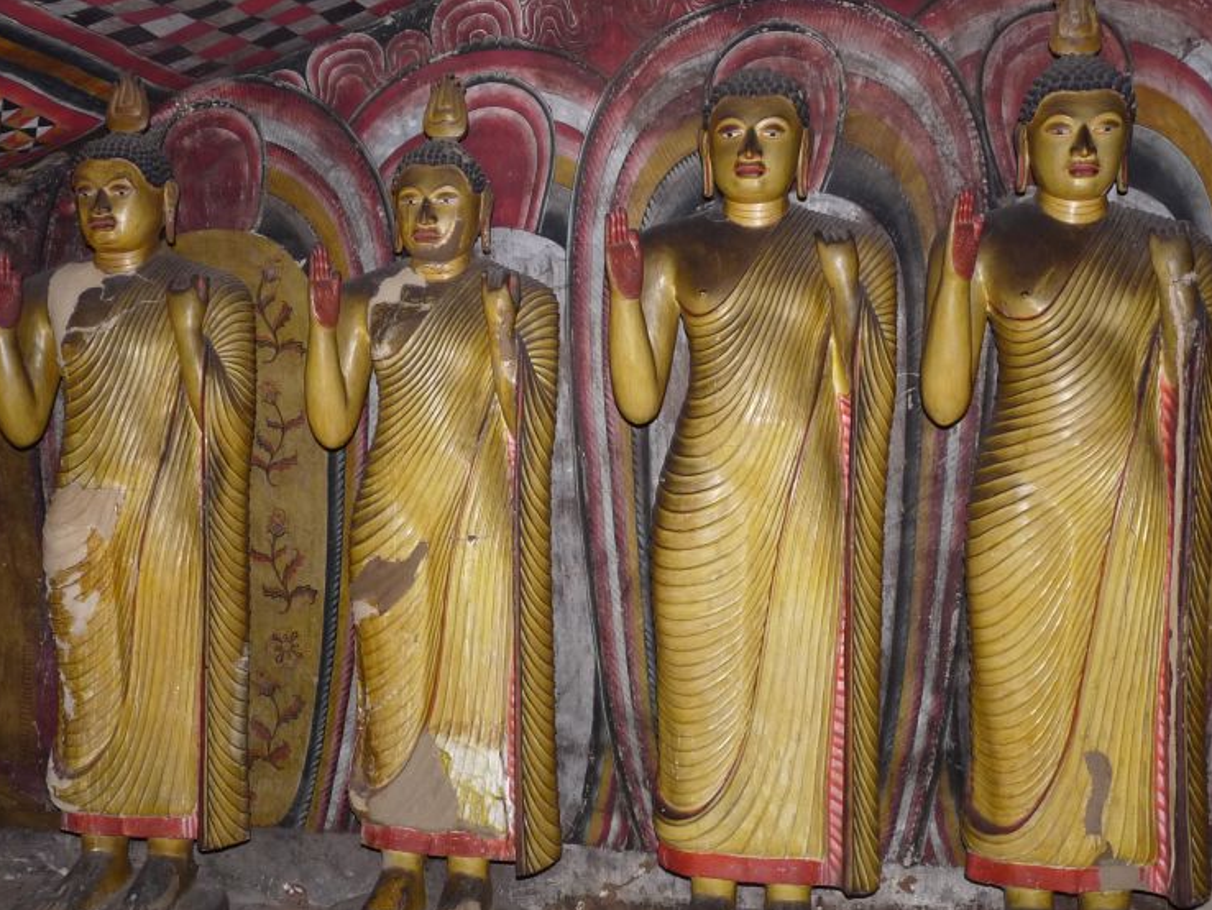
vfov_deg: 36.8
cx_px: 613
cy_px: 439
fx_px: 1366
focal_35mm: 39
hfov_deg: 47.8
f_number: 2.8
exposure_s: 1/30
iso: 200
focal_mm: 4.8
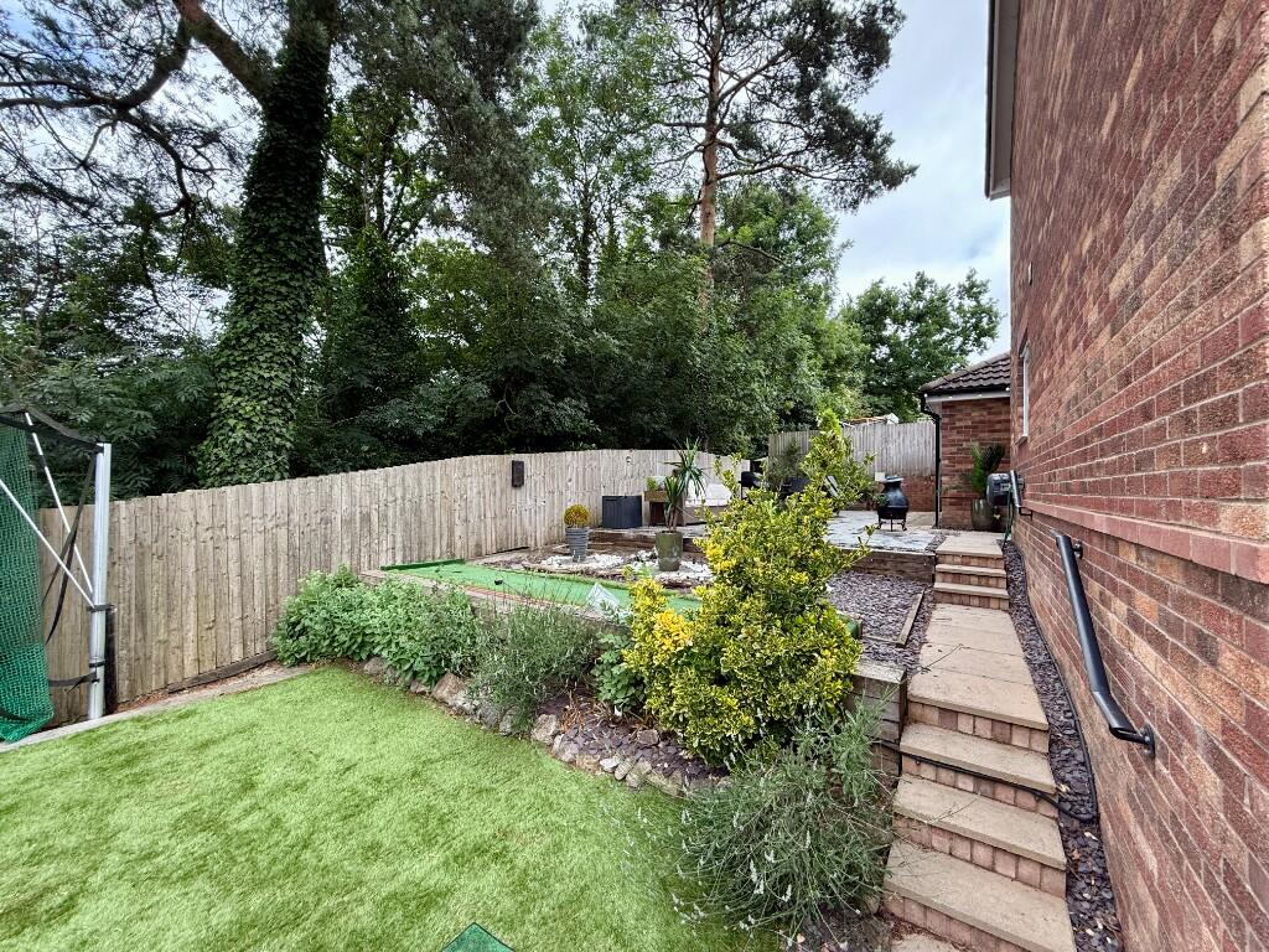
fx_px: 513
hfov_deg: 102.1
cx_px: 634
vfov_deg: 85.7
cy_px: 476
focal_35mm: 14
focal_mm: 2.22
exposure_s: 1/234
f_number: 2.2
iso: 50
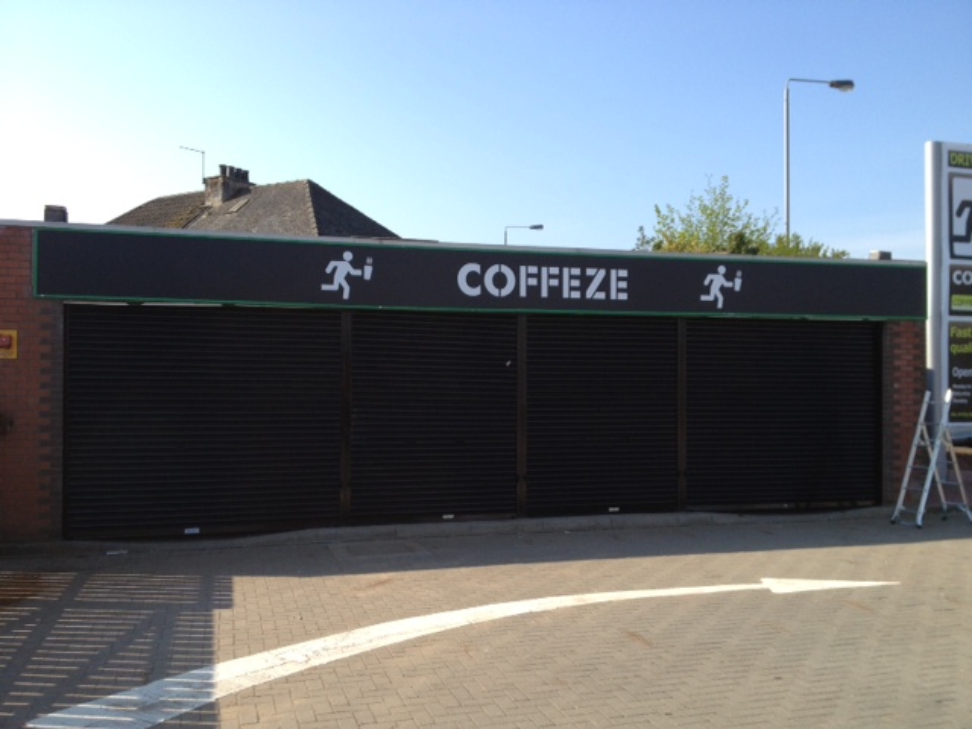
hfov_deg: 52.6
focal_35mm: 35
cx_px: 486
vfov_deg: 40.7
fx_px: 983
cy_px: 364
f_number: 2.4
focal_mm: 4.28
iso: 64
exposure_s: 1/890
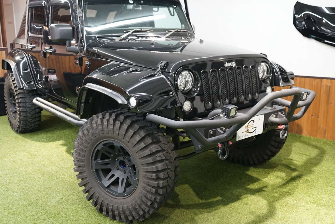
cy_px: 104
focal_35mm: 35
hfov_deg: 54.4
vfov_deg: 37.8
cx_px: 155
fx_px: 326
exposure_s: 1/60
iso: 1600
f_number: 4
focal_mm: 32
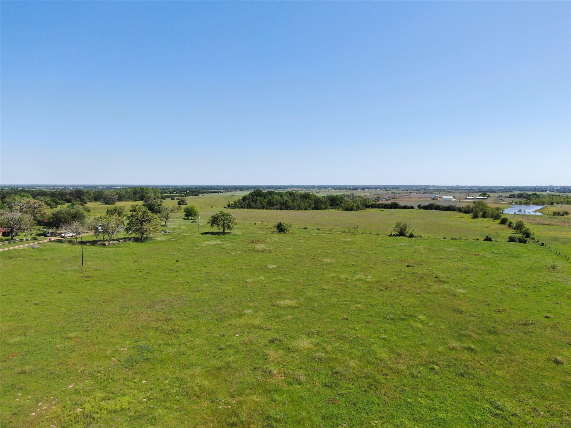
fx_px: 396
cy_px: 214
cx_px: 286
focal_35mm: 24
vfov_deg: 56.8
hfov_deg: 71.6
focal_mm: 4.39
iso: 100
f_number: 2.8
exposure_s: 1/1250
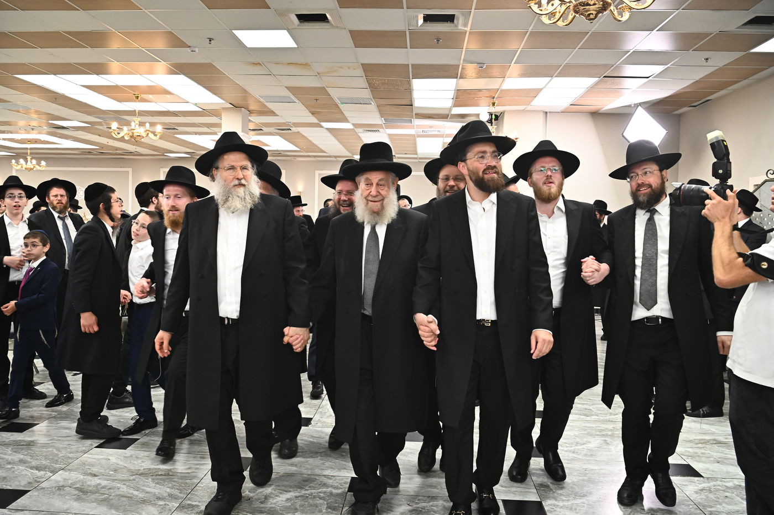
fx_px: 645
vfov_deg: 43.6
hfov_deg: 62.0
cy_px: 258
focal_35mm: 30
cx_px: 387
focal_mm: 30
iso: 3200
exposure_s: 1/250
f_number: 6.3
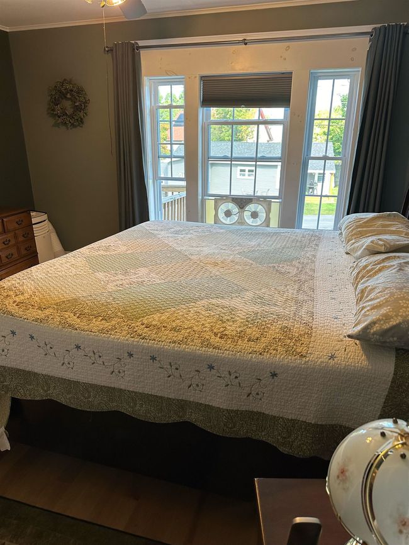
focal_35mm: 24
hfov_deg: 56.8
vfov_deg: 71.6
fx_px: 378
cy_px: 272
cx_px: 204
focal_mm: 6.86
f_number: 1.78
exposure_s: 1/120
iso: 160
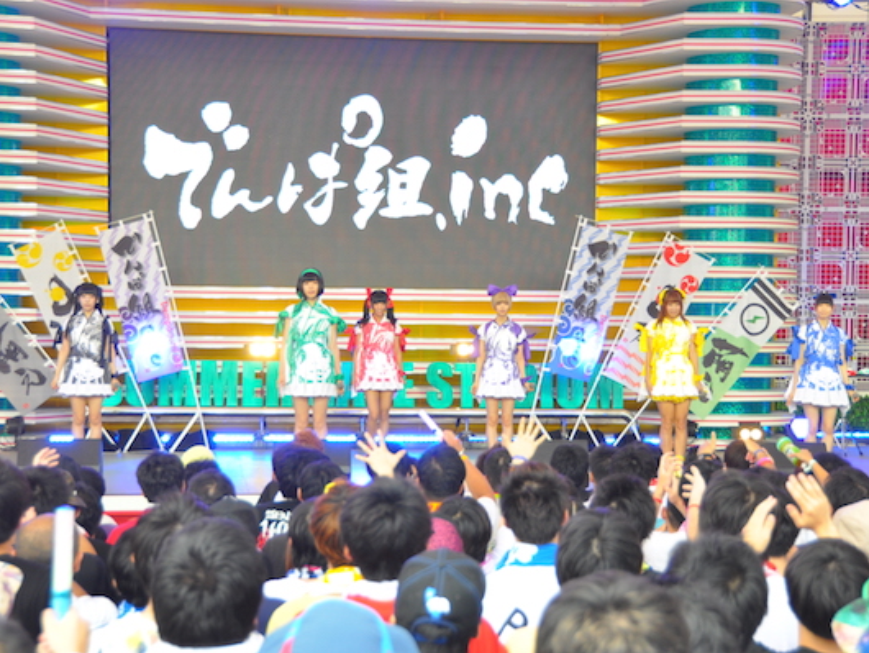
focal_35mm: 79
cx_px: 434
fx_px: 1984
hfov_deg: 24.7
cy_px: 328
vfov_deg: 18.7
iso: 640
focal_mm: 48
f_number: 5
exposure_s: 1/400
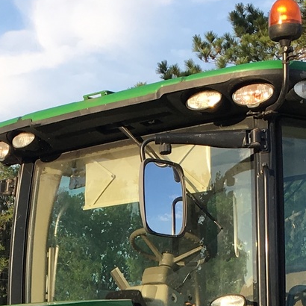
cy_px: 466
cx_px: 66
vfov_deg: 12.9
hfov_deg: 13.6
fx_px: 1280
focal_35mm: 128
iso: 25
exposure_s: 1/674
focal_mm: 4.15
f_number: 2.2
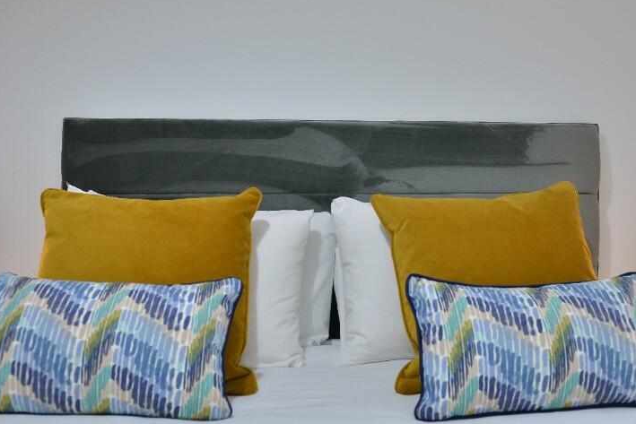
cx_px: 335
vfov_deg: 34.2
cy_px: 215
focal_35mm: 39
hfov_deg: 49.5
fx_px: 689
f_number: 3.5
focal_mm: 27
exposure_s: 1/80
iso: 640
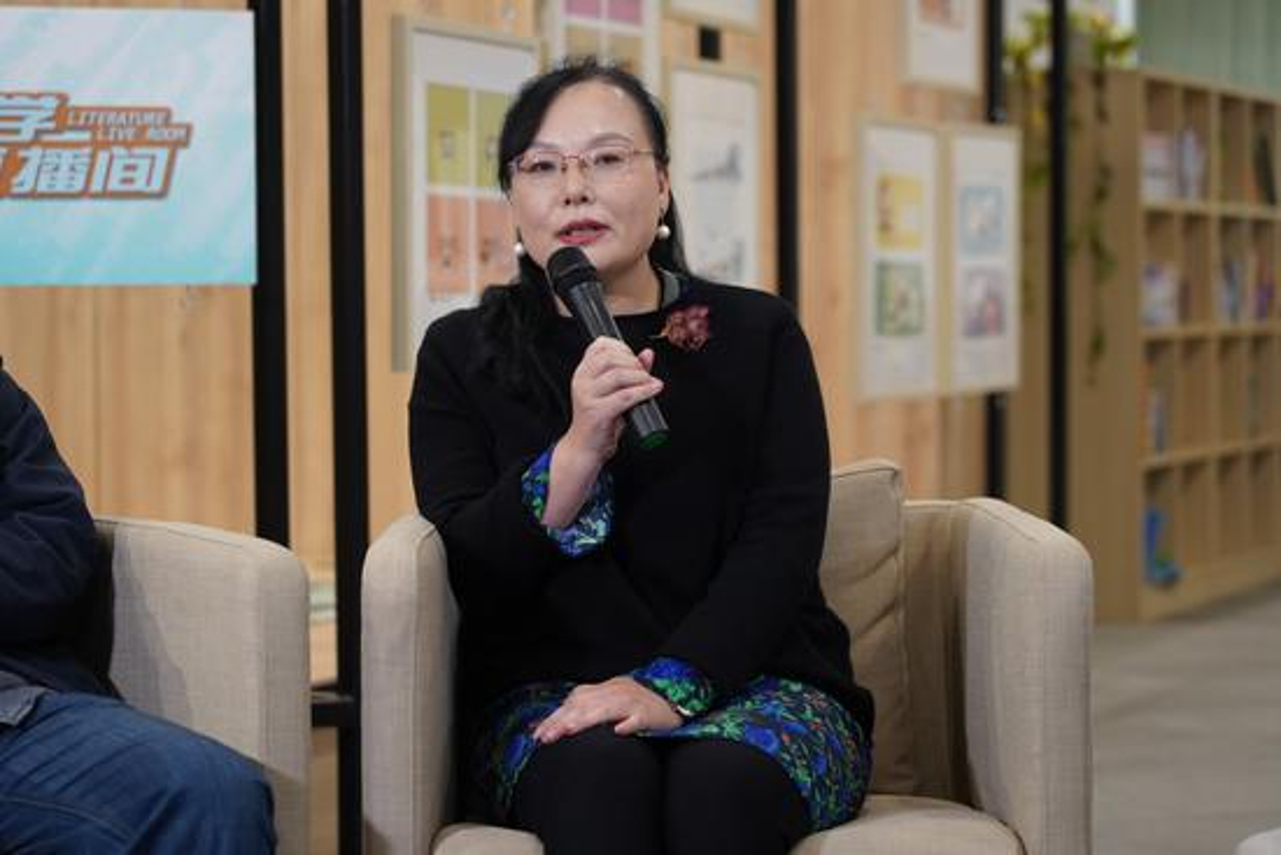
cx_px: 640
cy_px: 428
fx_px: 3737
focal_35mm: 105
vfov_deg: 13.0
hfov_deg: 19.5
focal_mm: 105
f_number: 4
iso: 1250
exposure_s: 1/80
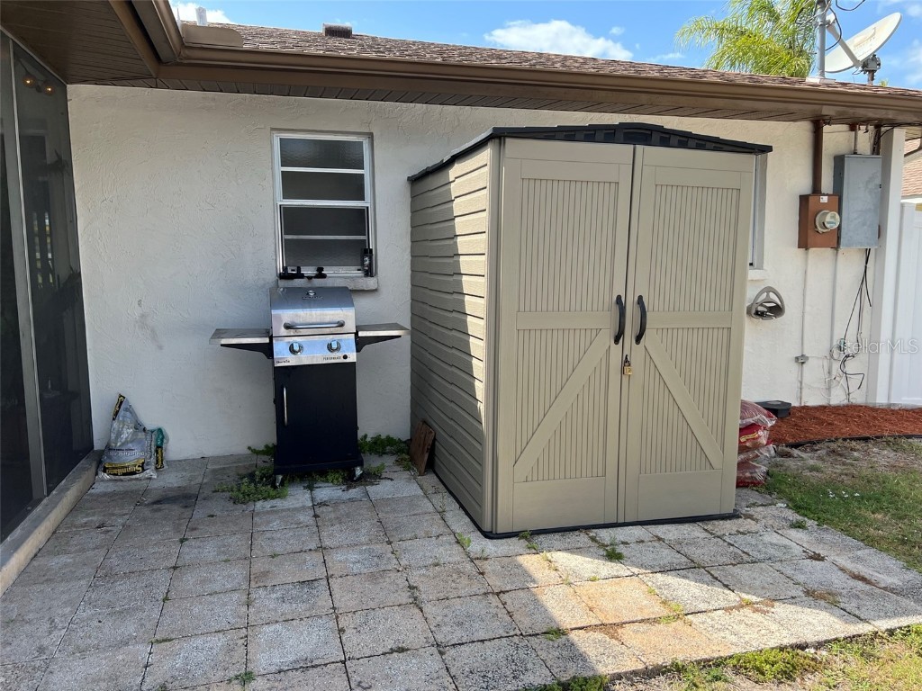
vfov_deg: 53.1
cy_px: 346
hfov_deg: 67.3
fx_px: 693
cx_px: 461
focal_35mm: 26
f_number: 1.5
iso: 50
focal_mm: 5.7
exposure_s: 1/1295
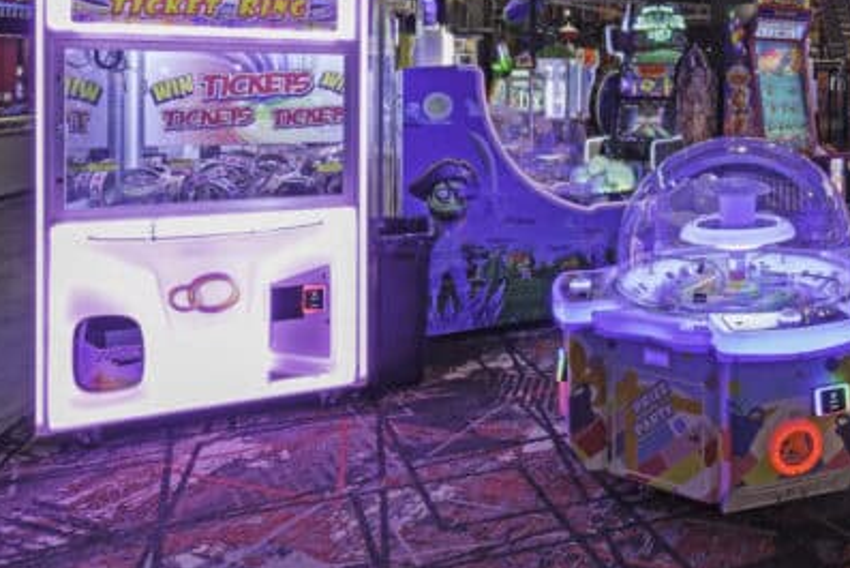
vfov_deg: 40.9
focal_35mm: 29
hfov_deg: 54.8
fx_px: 685
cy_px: 40
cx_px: 775
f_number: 13
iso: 100
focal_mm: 15
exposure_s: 1
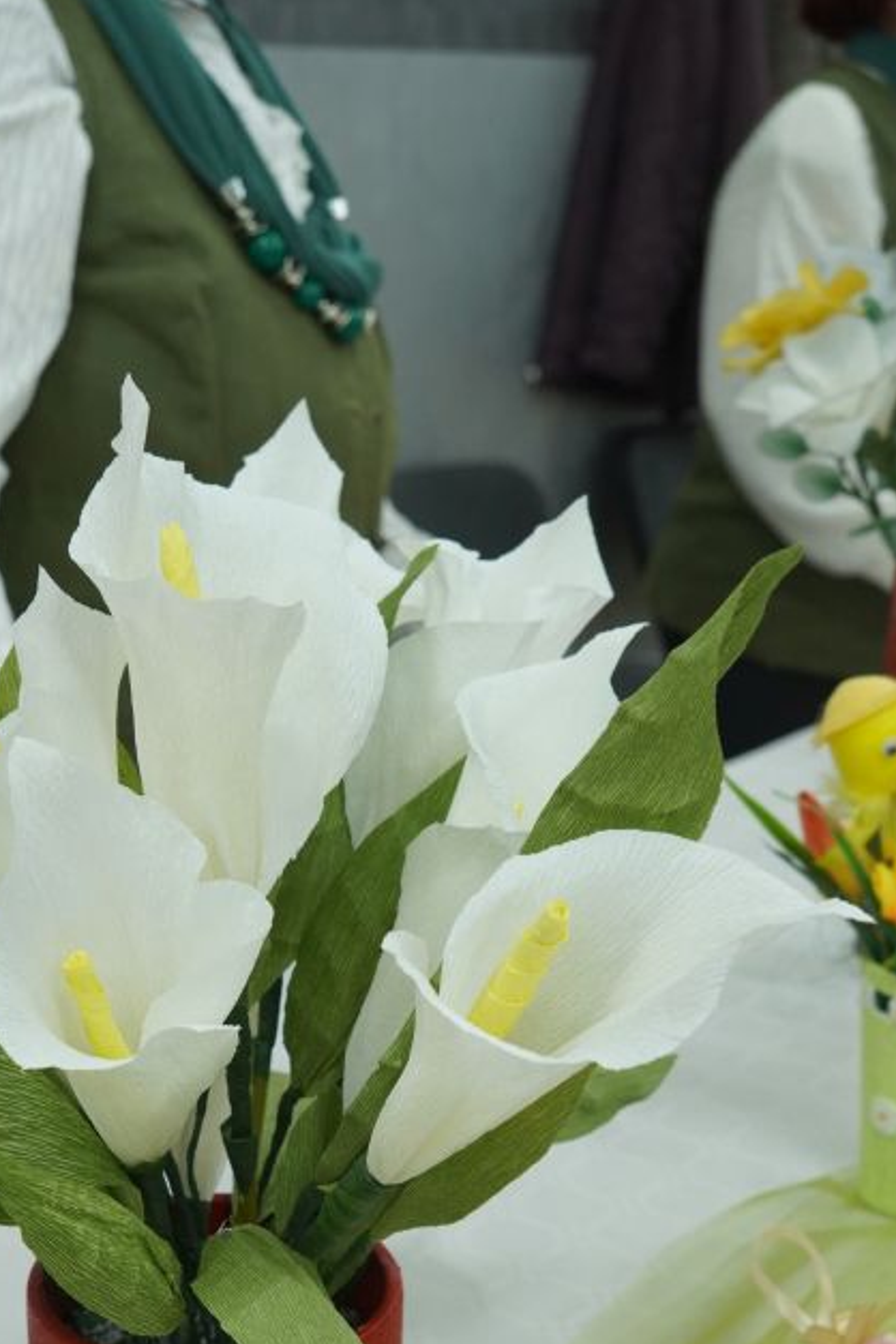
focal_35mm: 61
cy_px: 1042
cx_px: 270
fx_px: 2272
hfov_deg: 22.2
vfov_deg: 32.2
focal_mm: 25.7
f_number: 4
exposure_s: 1/200
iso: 1000
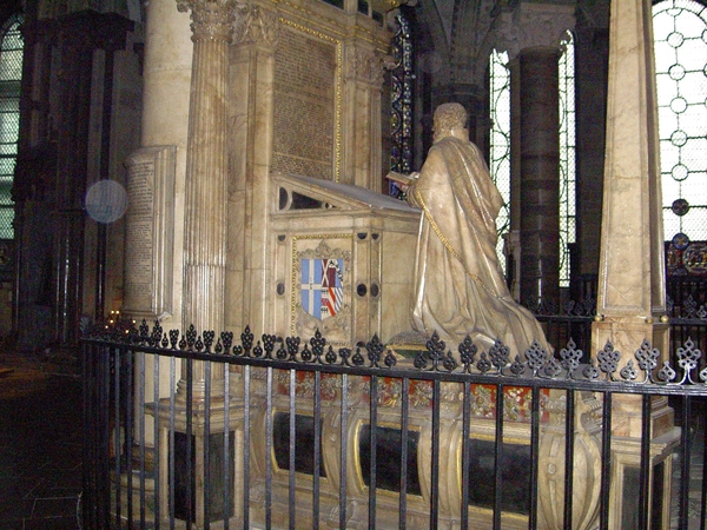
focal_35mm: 39
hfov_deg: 47.9
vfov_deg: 36.8
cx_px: 354
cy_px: 265
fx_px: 797
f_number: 2.8
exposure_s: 1/60
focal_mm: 8
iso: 400
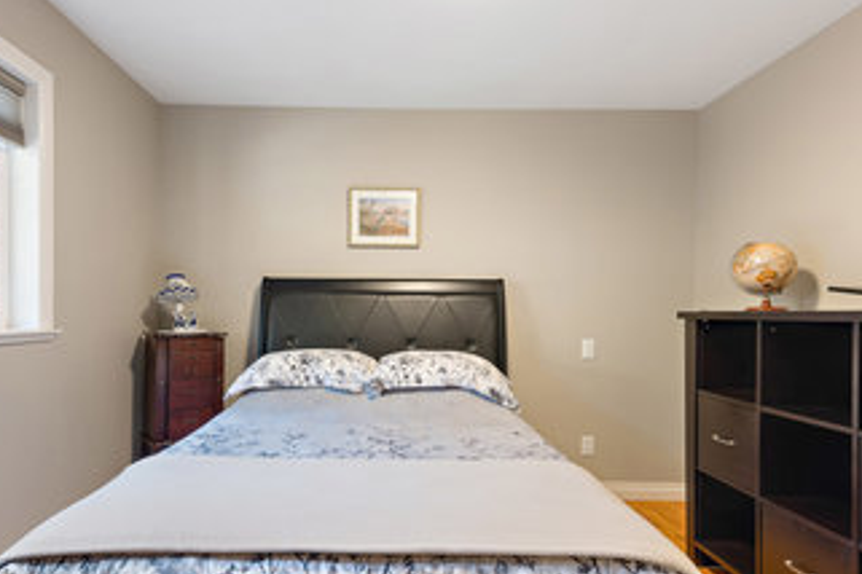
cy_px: 341
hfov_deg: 84.3
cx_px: 393
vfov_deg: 61.9
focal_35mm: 20
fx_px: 474
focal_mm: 14.6
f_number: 9
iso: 250
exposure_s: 1.3
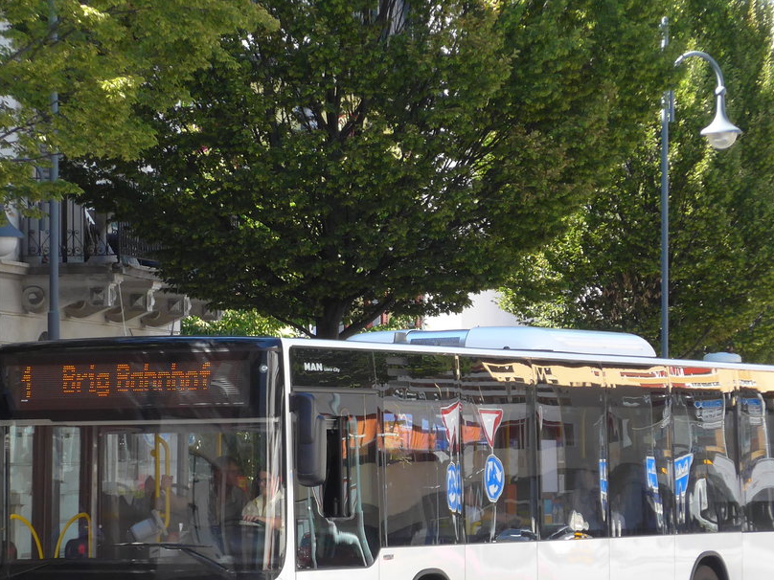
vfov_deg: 7.6
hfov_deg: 10.1
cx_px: 304
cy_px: 414
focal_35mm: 196
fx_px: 4382
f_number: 5.3
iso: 320
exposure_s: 1/200
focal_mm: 25.7
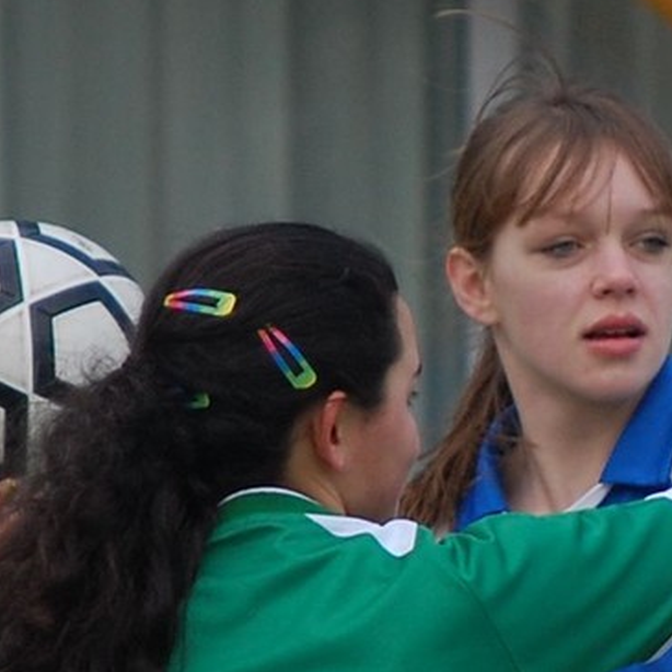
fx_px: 15704
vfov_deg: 2.5
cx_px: 460
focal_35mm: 715
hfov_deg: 2.5
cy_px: 648
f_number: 5.6
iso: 400
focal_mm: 200
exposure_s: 1/800
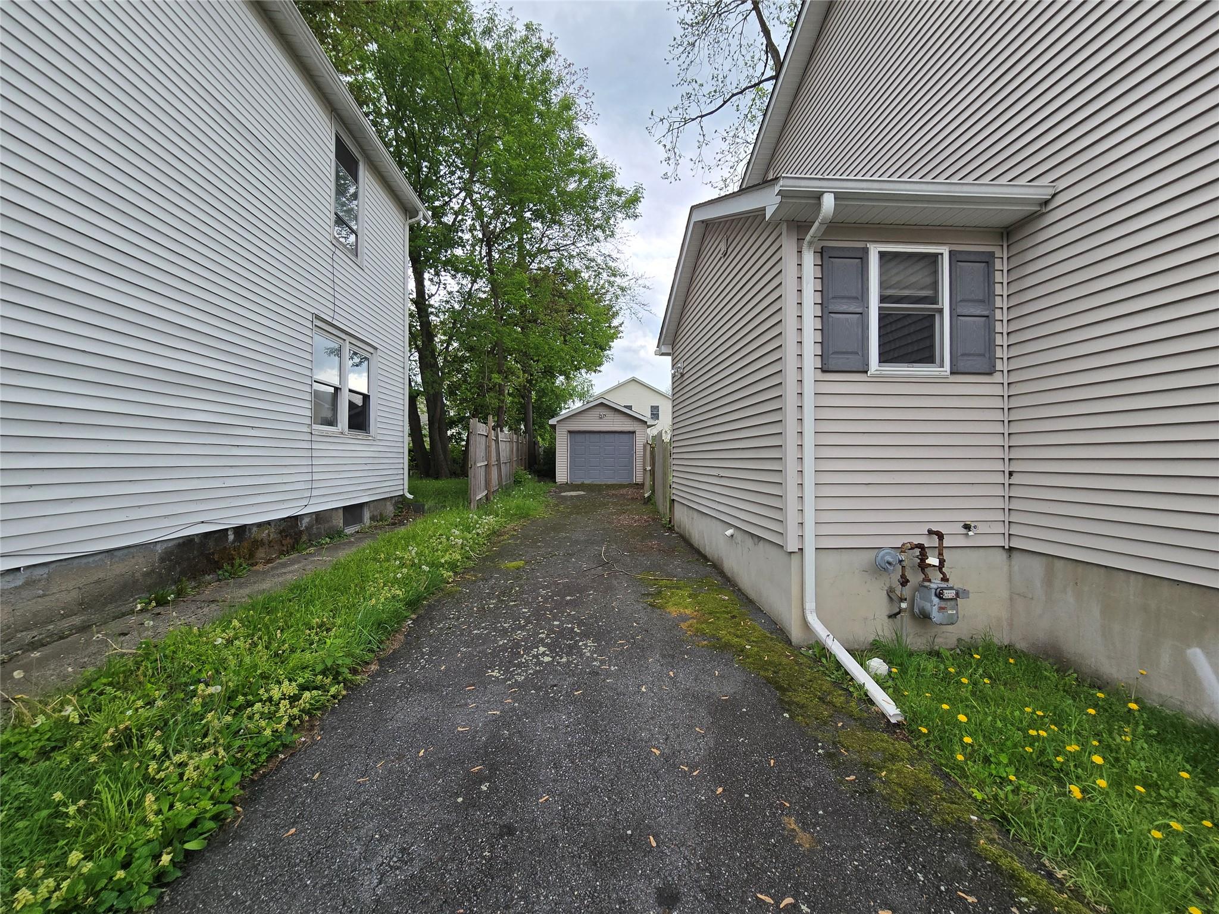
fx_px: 458
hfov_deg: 106.2
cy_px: 457
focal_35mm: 13
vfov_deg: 89.9
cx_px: 610
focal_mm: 2.2
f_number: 2.2
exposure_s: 1/492
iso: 50
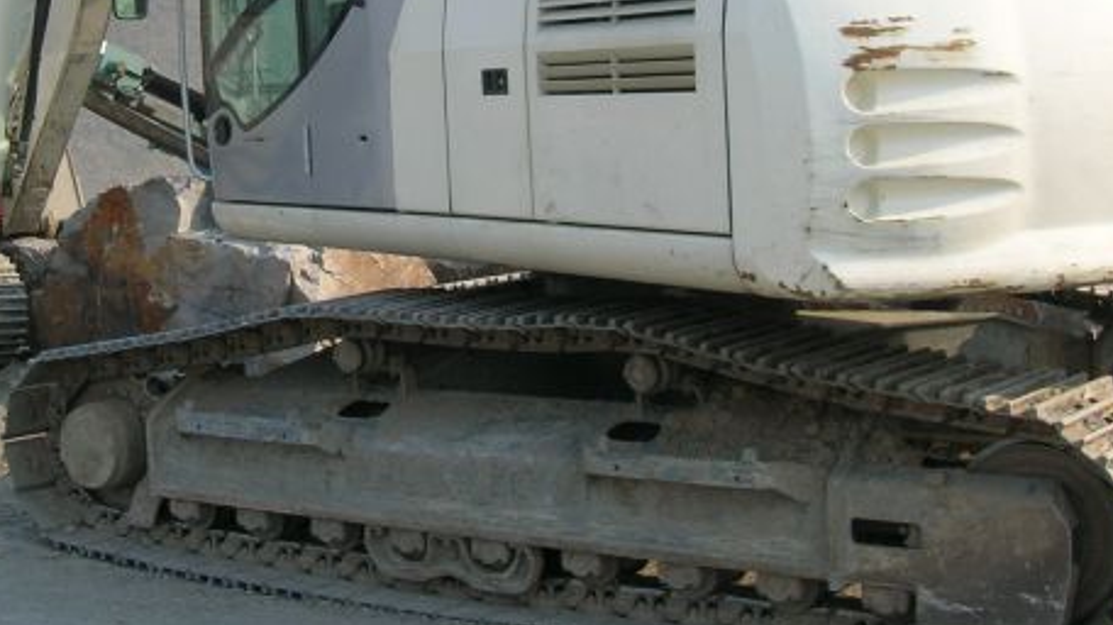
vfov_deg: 18.3
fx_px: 1917
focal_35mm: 65
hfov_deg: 32.0
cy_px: 120
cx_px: 322
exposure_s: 1/183
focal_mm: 5.7
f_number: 4.9
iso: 50
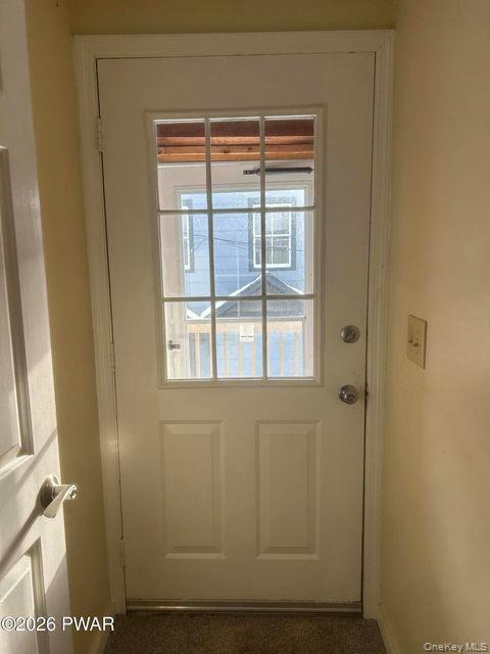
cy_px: 327
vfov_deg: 67.3
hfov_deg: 53.1
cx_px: 245
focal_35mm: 26
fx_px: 491
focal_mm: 5.7
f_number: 1.5
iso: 40
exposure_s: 1/121
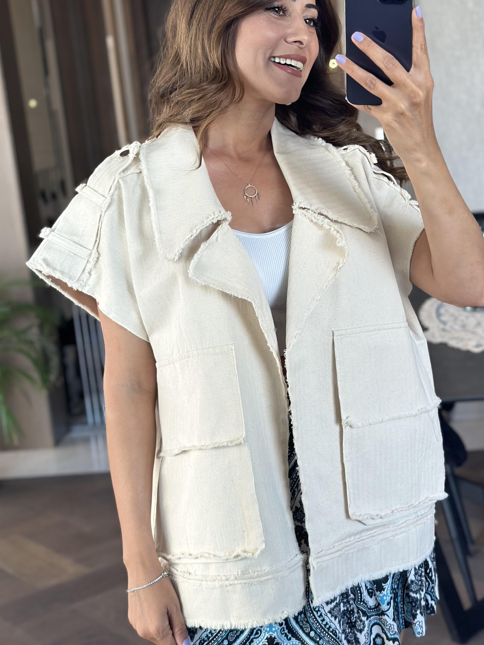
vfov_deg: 29.8
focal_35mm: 65
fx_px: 1212
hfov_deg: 22.6
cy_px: 298
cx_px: 268
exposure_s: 1/86
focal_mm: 6.86
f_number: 1.78
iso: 125
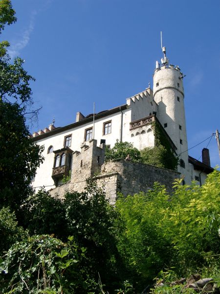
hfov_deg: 29.1
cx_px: 110
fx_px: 424
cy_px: 147
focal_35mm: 50
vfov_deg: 38.2
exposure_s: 1/554
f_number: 4
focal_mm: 10.4
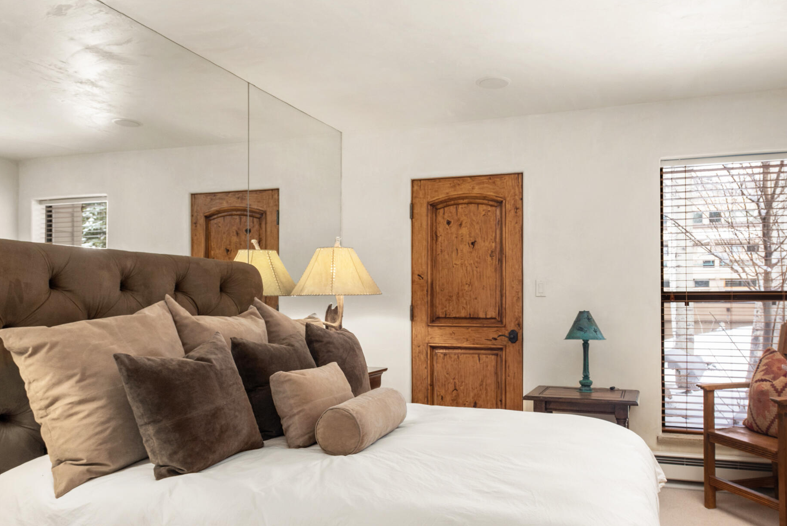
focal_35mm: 28
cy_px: 296
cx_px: 446
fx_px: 612
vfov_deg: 46.3
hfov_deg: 65.2
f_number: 7.1
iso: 400
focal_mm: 17
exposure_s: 1/6
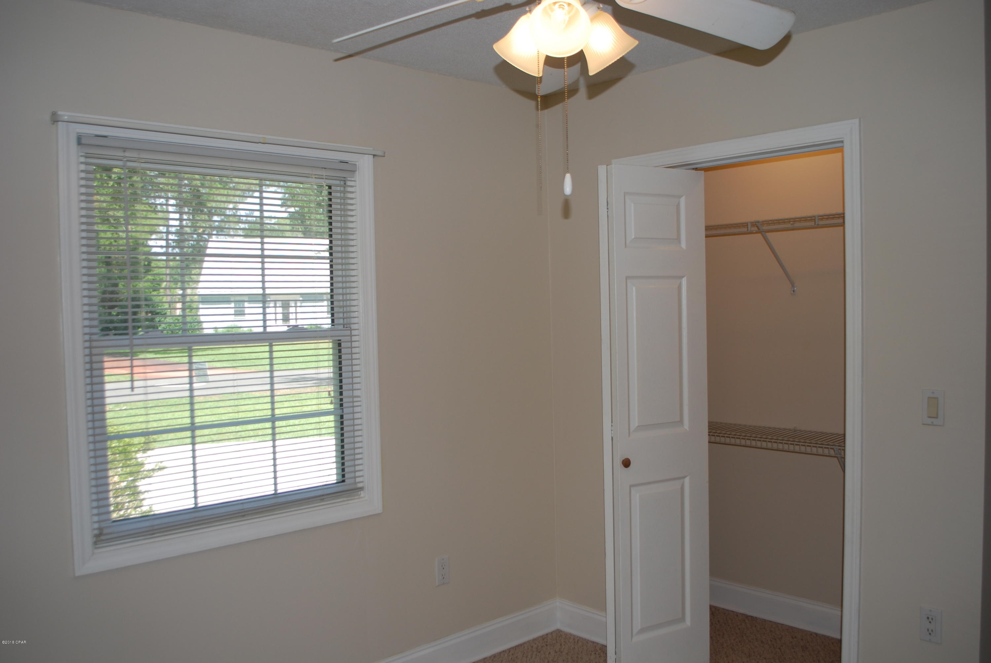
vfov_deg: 43.7
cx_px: 496
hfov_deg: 61.9
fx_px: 827
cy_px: 332
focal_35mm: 30
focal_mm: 20
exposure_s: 1/125
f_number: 3.8
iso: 110
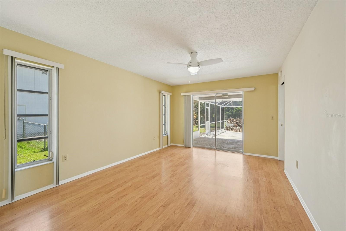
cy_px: 116
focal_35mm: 14
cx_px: 173
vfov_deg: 81.2
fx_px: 135
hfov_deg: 104.3
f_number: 8
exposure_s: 1/160
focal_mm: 14
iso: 400
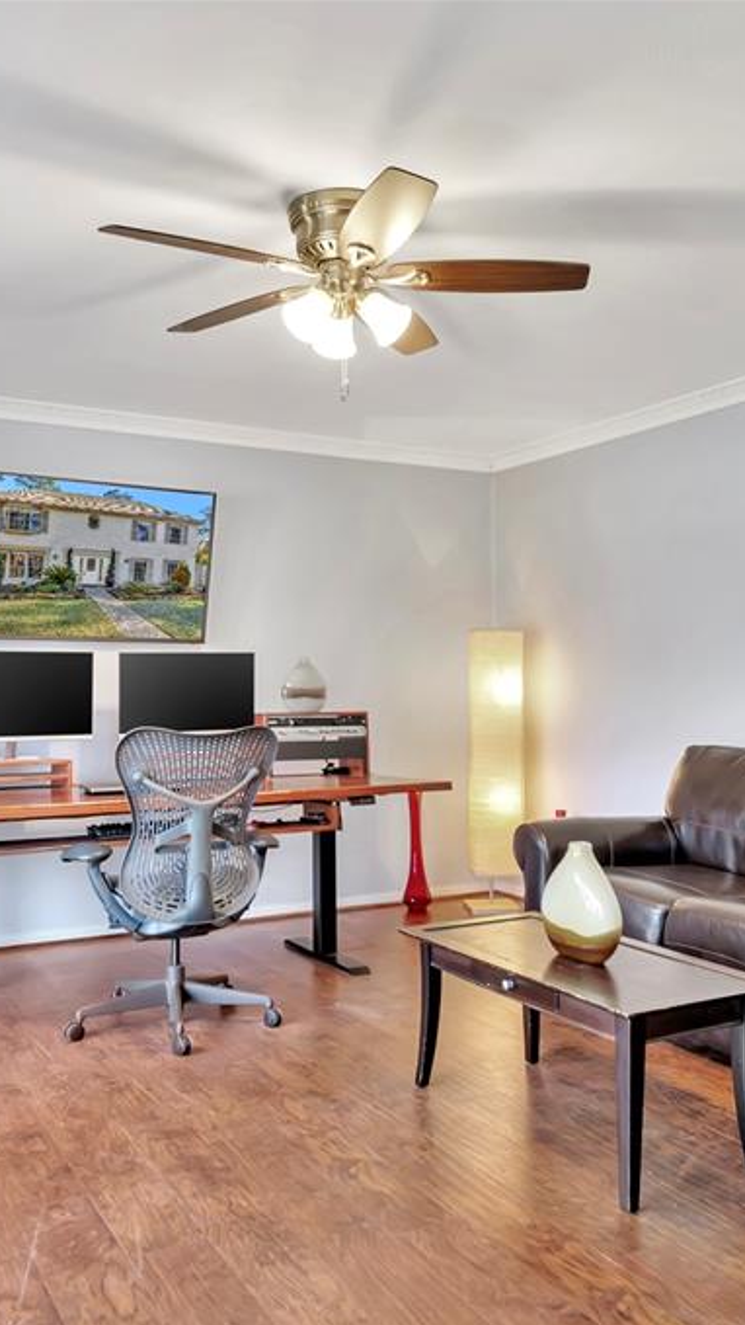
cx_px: 412
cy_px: 663
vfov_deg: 63.0
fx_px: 1081
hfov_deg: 38.0
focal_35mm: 31
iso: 100
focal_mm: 13
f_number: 5.6
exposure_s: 1/4
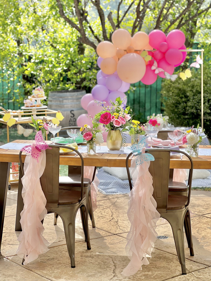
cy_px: 140
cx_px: 106
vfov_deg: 25.3
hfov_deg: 19.1
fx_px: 626
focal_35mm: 77
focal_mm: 9
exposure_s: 1/412
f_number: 2.8
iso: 32
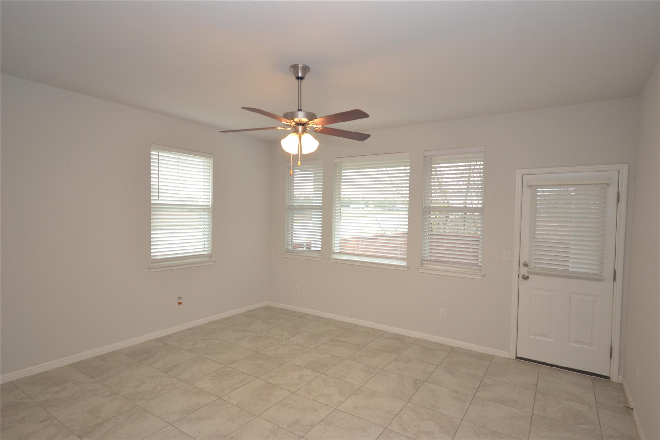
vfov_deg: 63.2
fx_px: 357
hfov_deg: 85.4
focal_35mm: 20
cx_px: 330
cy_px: 220
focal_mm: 13
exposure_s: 1/60
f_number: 4.5
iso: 560
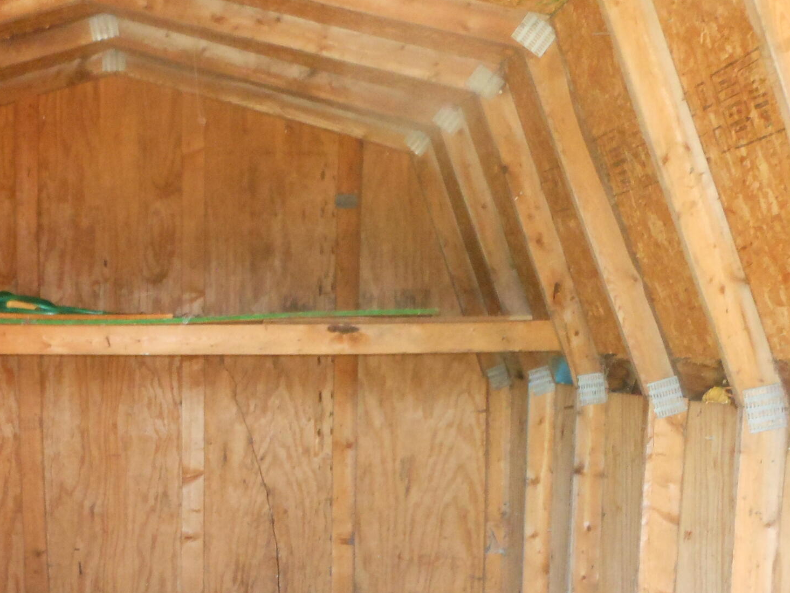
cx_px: 157
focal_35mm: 58
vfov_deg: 24.6
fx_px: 1324
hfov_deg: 32.3
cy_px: 511
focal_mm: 5
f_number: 3.7
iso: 500
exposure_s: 1/25
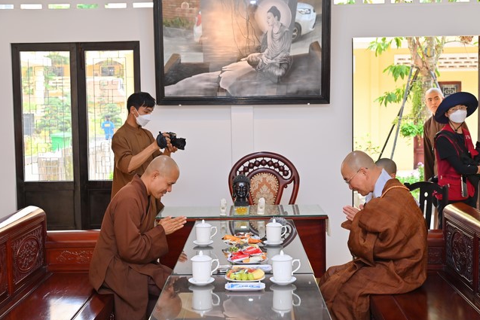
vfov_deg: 26.5
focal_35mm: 51
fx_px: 680
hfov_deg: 38.9
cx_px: 241
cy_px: 162
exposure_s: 1/160
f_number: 5.6
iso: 640
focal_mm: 50
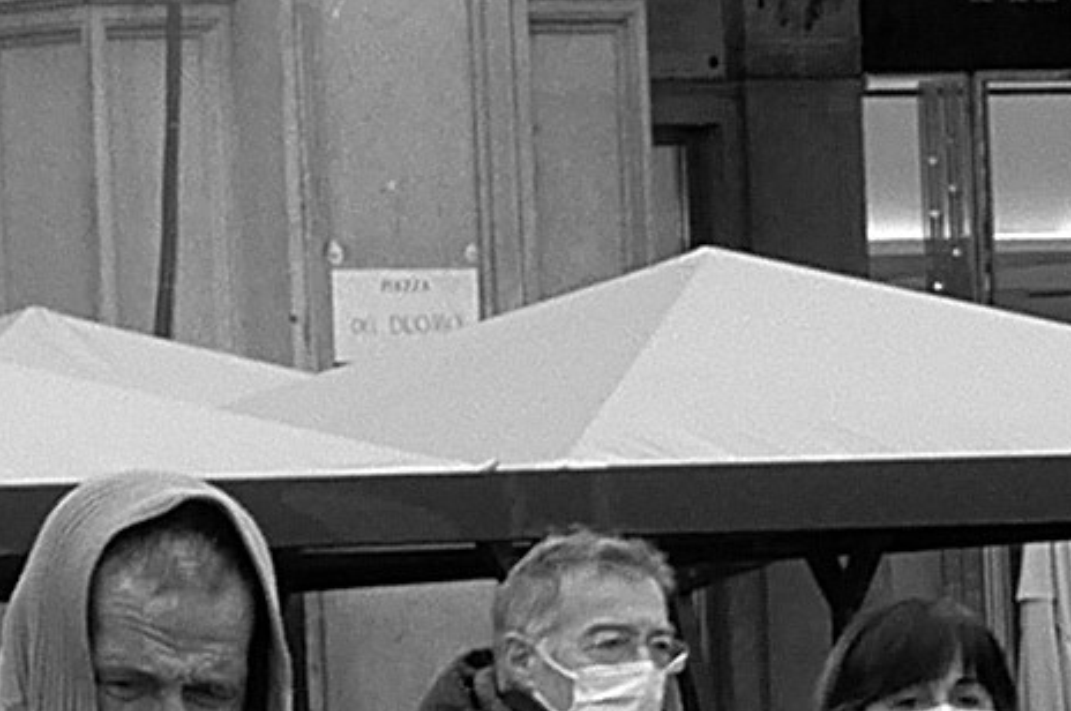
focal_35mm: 266
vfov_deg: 5.1
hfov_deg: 7.7
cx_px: 265
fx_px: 7902
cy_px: 1361
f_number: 6.3
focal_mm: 42.4
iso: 800
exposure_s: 1/250
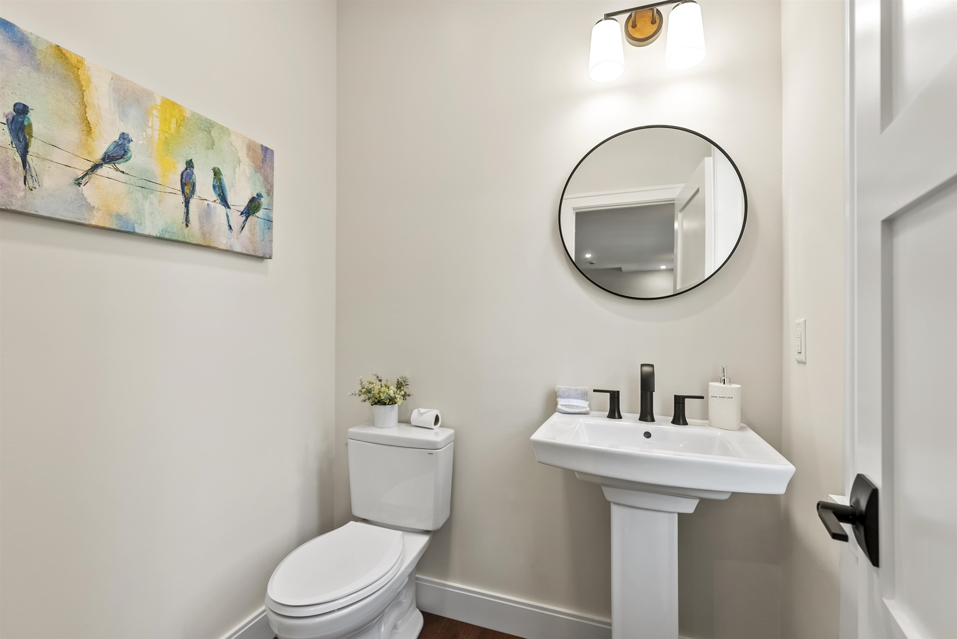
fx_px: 425
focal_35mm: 16
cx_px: 478
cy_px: 320
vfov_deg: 73.8
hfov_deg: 96.7
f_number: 4
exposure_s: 1/13
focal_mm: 16
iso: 100
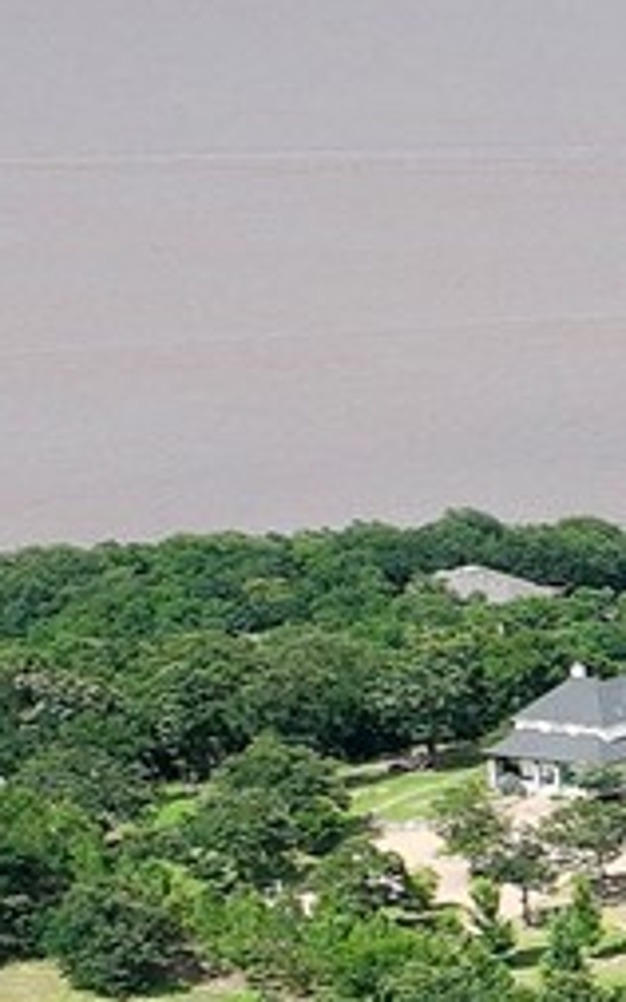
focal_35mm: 193
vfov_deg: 10.7
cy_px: 1061
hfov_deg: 5.9
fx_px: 5271
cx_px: 2401
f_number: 2.8
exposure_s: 1/1600
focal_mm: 12.29
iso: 100
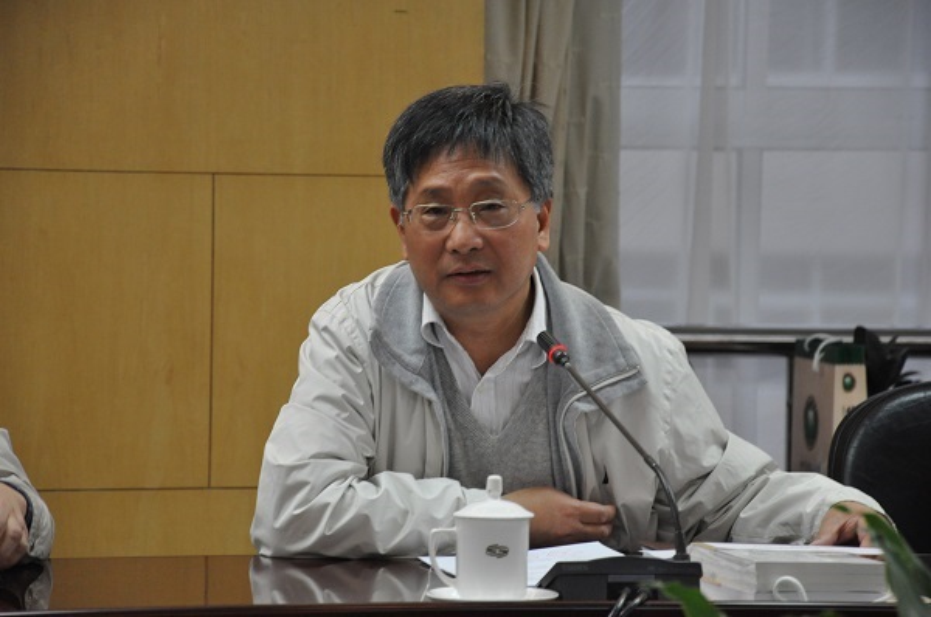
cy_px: 308
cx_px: 466
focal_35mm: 158
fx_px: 4067
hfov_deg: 13.1
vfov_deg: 8.7
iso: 1600
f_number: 5.6
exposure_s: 1/125
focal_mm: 105
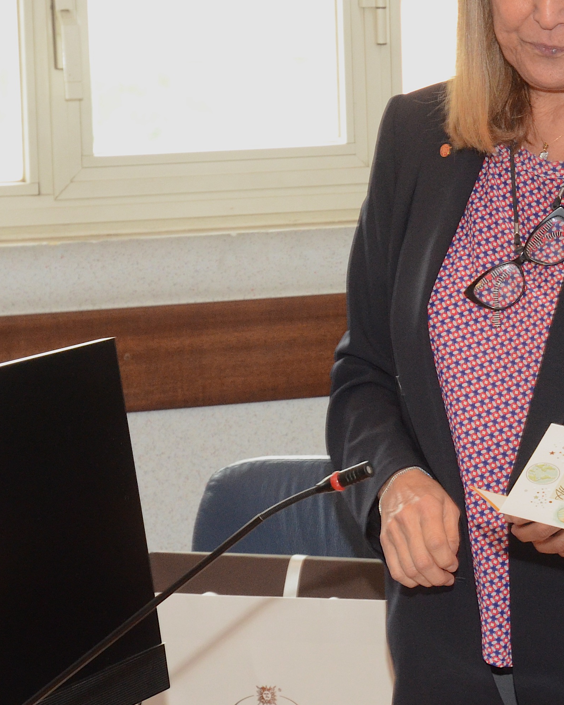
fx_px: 3651
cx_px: 671
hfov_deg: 8.7
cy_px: 268
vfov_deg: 11.0
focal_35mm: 175
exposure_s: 1/60
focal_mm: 50
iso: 1600
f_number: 8
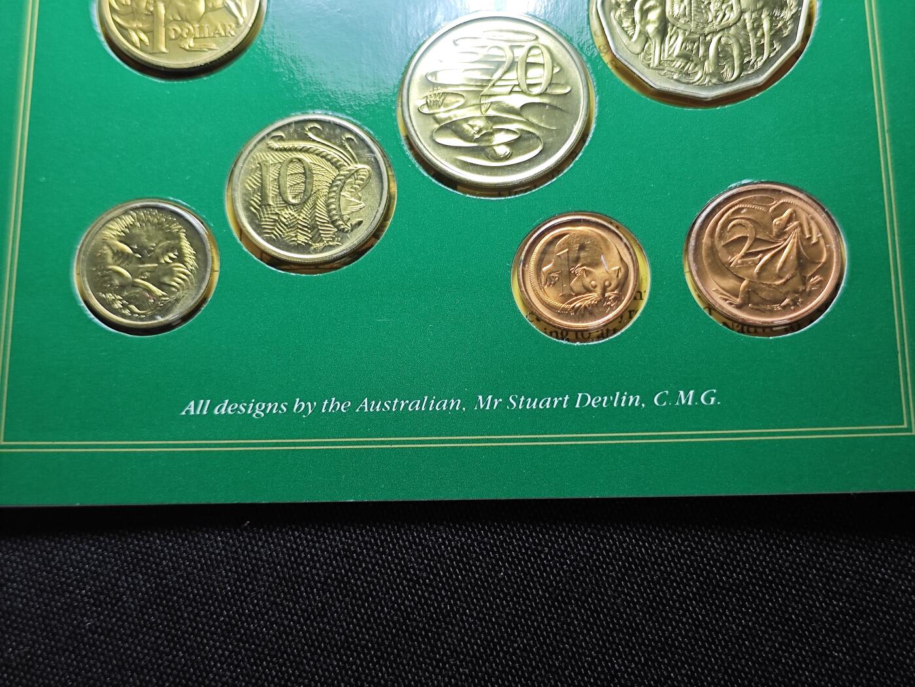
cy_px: 344
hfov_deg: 38.9
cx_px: 458
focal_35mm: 49
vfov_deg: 29.7
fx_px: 1295
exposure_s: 1/83.6
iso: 80
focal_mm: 5.84
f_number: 1.6
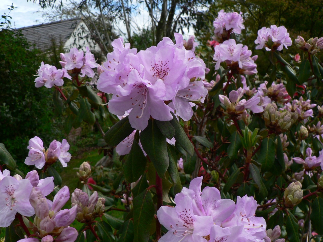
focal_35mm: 36
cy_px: 121
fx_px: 336
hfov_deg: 51.4
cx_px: 162
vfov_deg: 39.7
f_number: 4.5
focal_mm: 6
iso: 80
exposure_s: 1/500
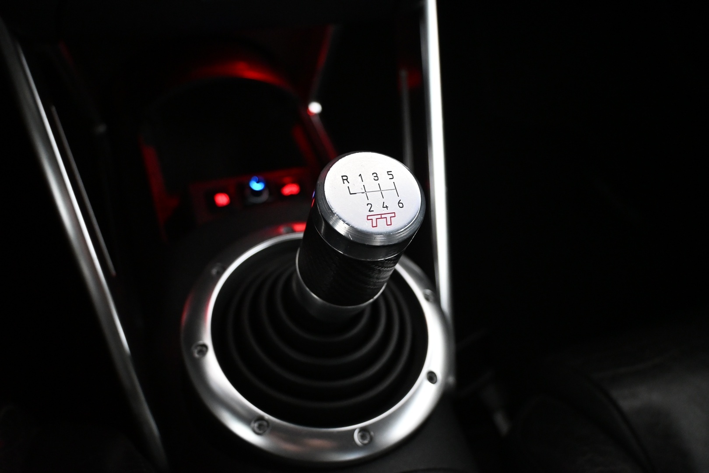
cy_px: 236
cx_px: 354
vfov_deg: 41.7
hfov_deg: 59.5
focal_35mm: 32
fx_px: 620
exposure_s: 1/30
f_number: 4
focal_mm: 21
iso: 3200
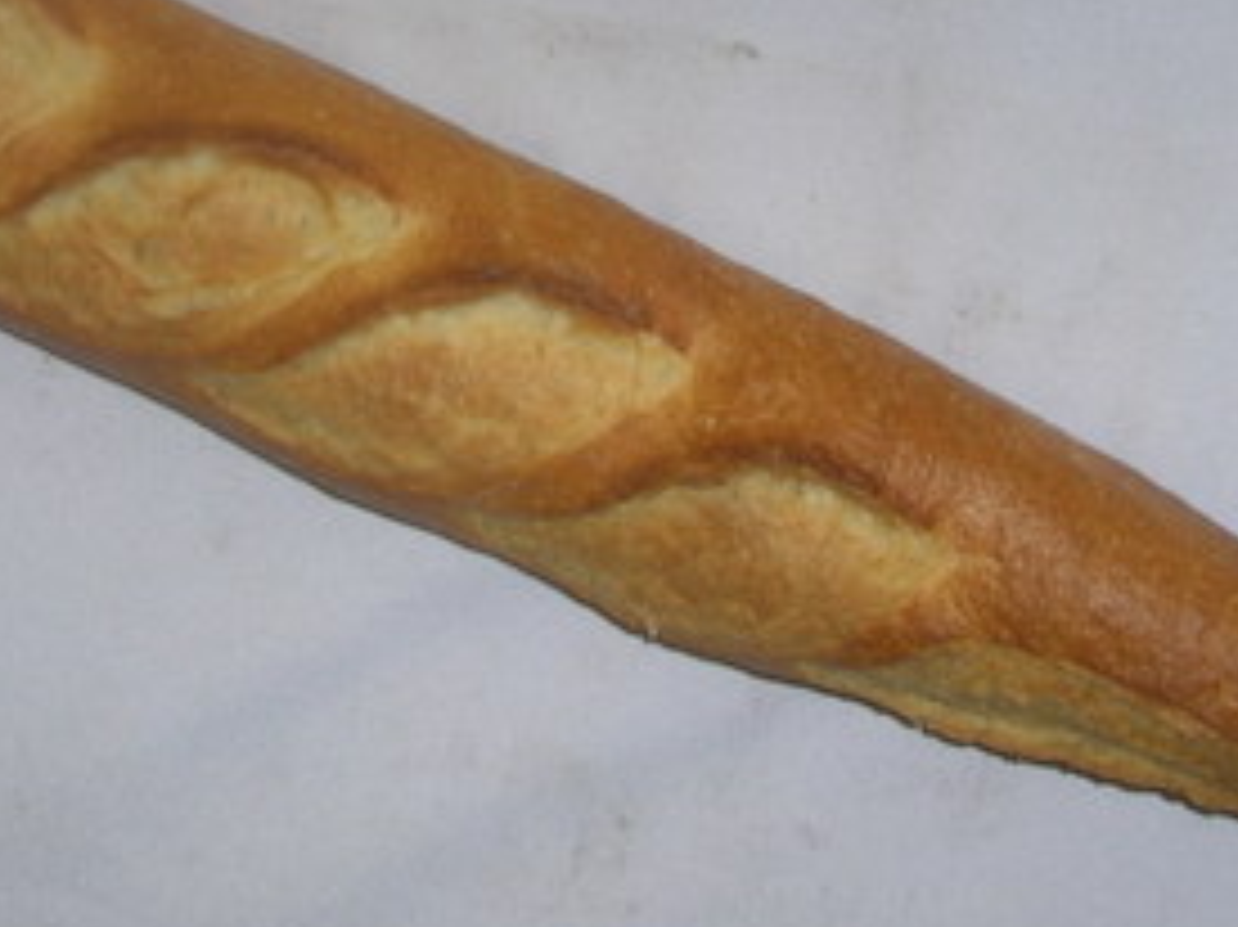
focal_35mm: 83
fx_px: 2967
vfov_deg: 17.3
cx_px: 320
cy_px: -45
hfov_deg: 23.3
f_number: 7.6
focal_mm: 8
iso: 100
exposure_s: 1/30
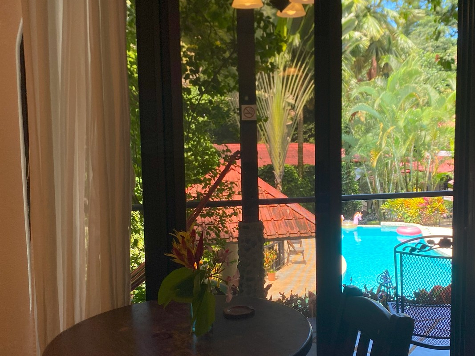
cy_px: 192
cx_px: 292
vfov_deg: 36.8
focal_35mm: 39
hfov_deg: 47.5
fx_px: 535
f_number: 1.8
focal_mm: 4.25
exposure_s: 1/444
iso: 32
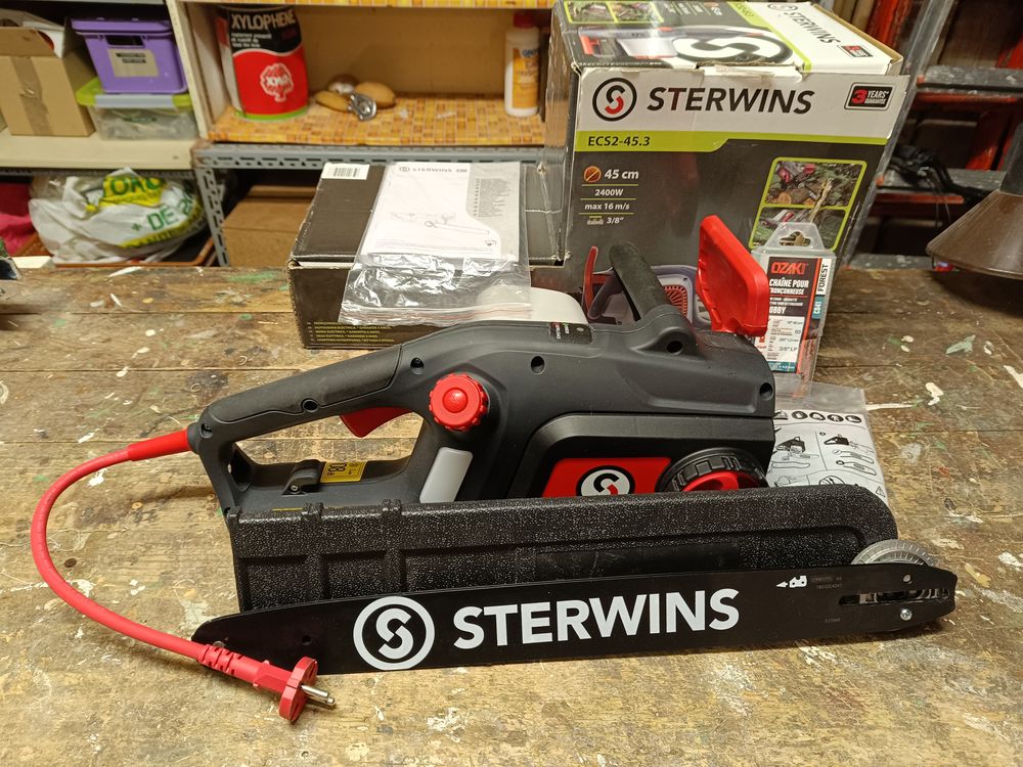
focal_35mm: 24
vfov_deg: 56.8
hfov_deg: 71.6
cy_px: 384
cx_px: 512
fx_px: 709
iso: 559
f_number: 1.88
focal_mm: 5.59
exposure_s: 1/33.3
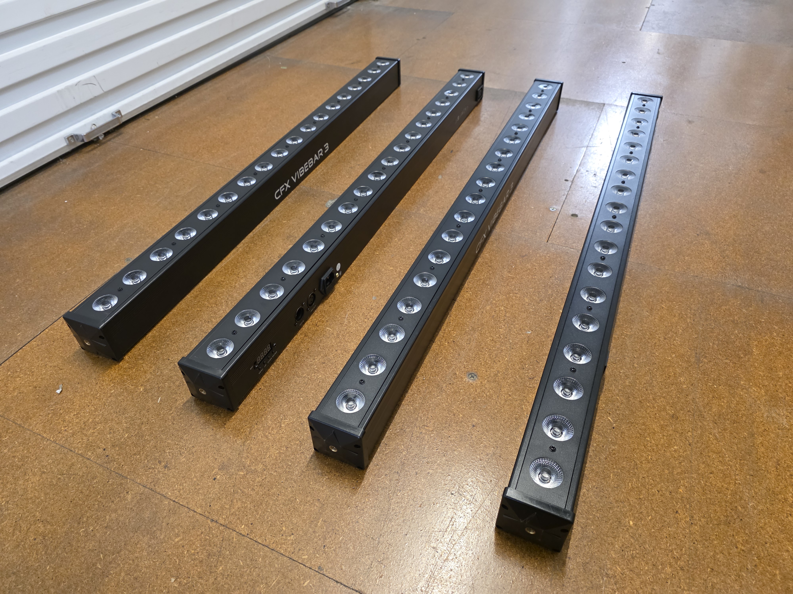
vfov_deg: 58.9
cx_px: 396
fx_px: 527
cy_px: 297
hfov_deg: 73.9
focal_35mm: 23
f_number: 1.7
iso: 1000
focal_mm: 6.3
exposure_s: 1/100
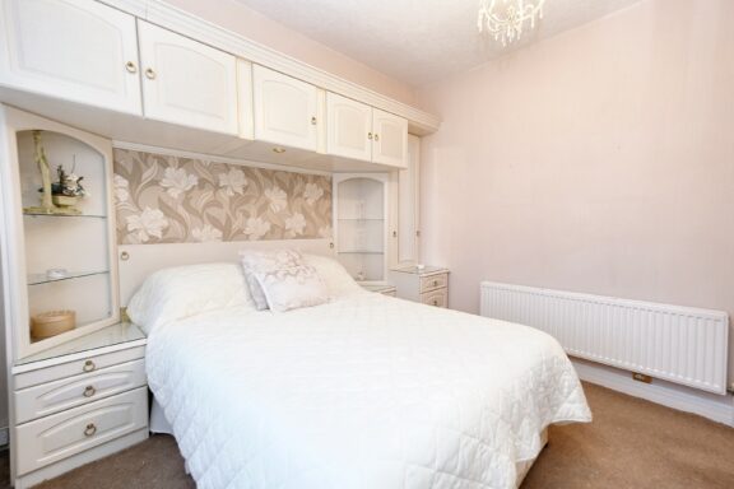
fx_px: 306
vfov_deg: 77.3
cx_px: 367
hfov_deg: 100.4
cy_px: 244
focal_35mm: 15
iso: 800
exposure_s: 1/20
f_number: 4
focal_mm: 10
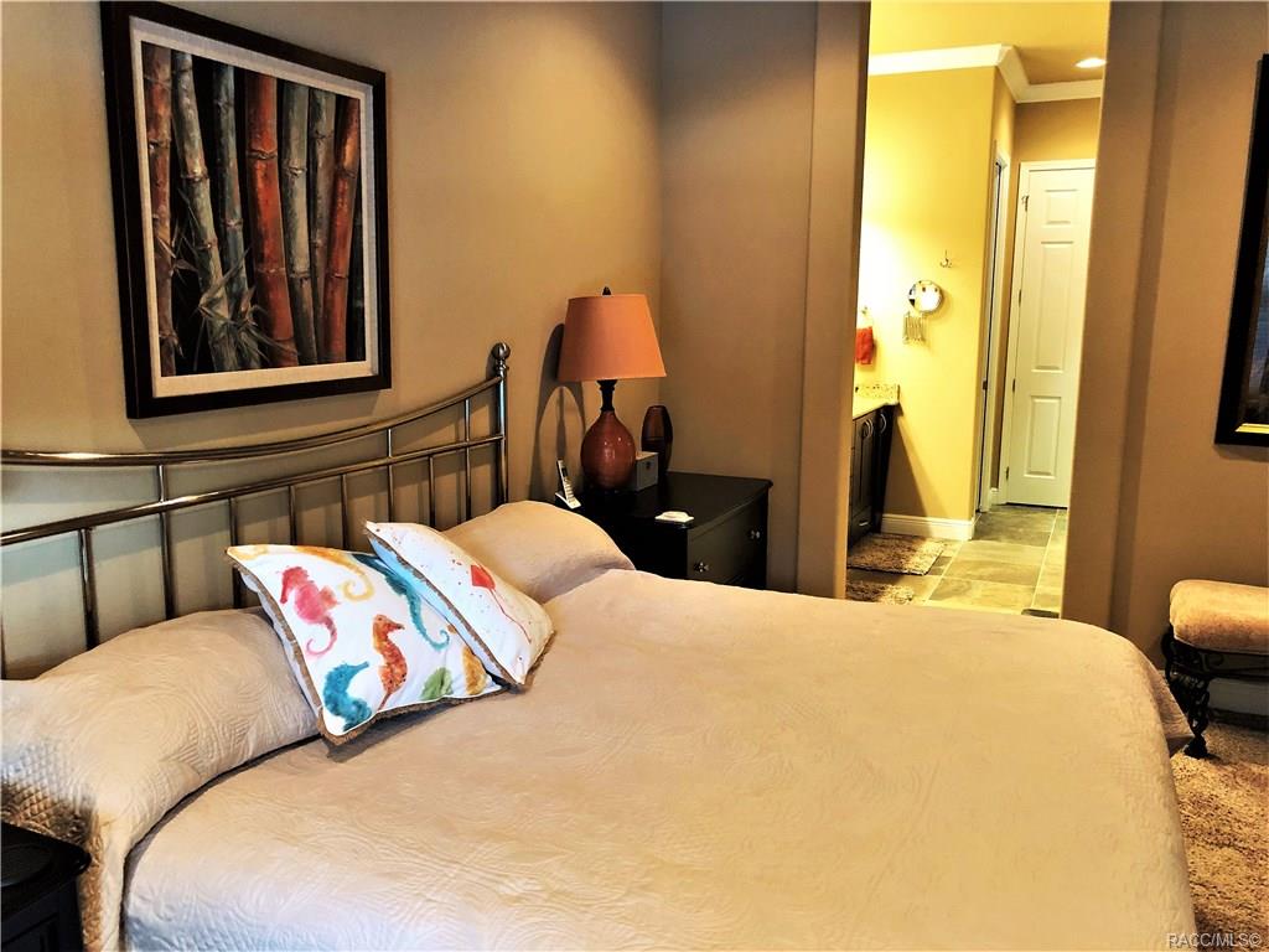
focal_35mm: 28
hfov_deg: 63.4
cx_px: 634
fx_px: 1026
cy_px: 476
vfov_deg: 49.7
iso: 100
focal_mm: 3.99
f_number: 1.8
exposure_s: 1/15
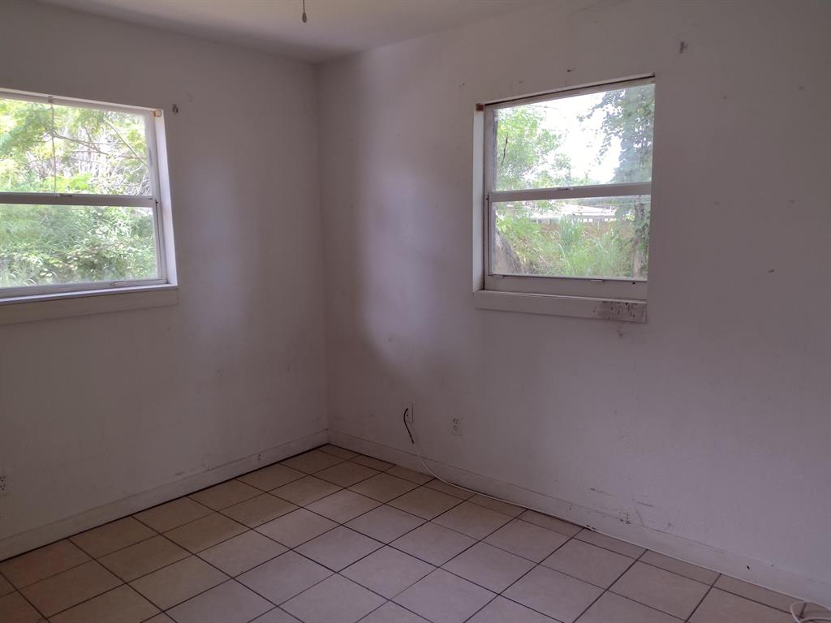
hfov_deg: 65.3
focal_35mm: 27
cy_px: 312
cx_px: 416
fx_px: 648
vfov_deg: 51.4
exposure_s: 1/120
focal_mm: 4.71
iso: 120
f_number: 1.7
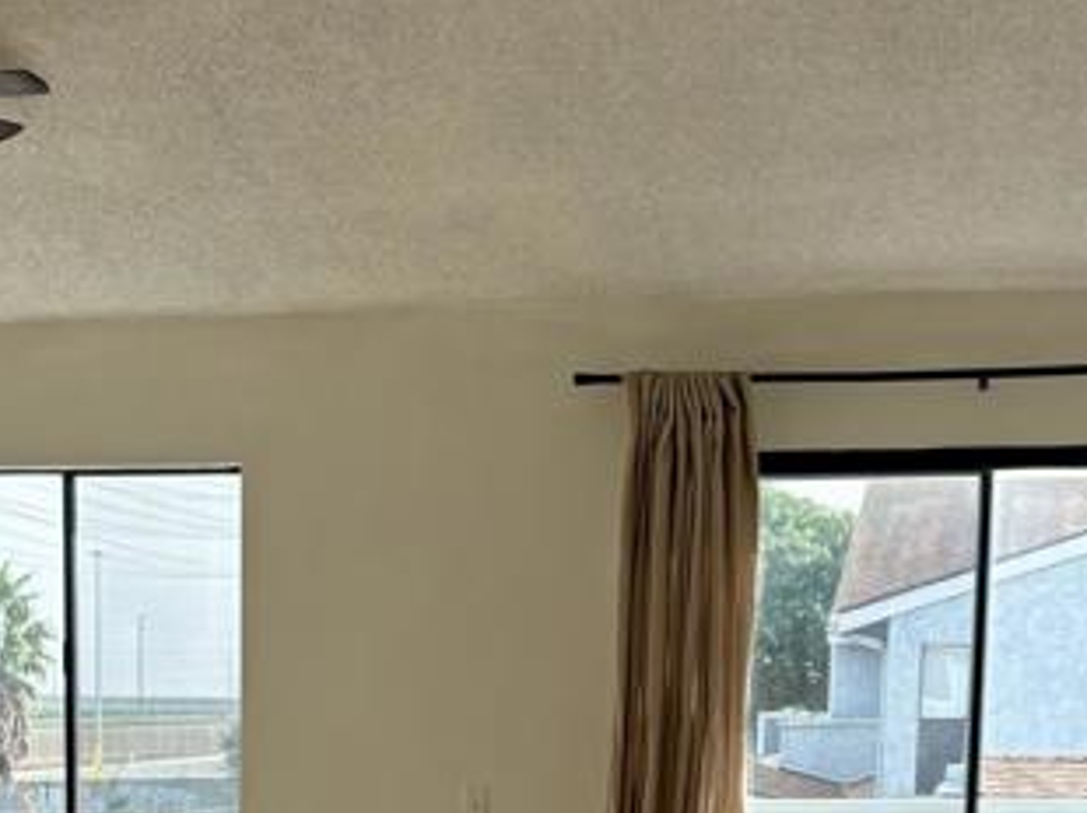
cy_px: 1107
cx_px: 270
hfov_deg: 22.6
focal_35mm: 86
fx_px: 2698
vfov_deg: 16.1
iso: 64
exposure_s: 1/673
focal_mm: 5.96
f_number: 1.6
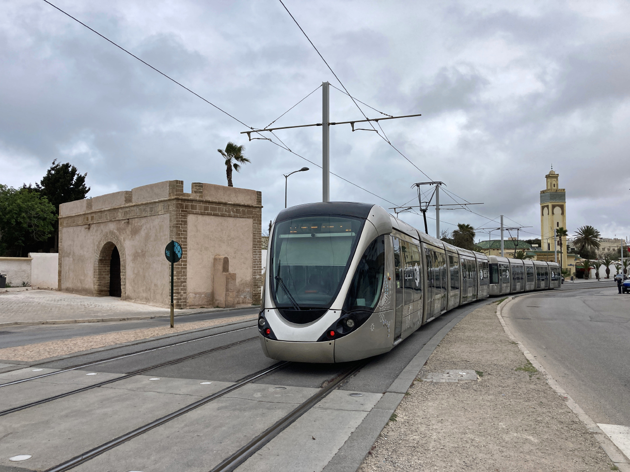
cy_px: 236
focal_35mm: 28
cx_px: 315
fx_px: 510
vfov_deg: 49.7
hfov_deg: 63.4
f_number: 1.8
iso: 25
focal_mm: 3.99
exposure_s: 1/3472
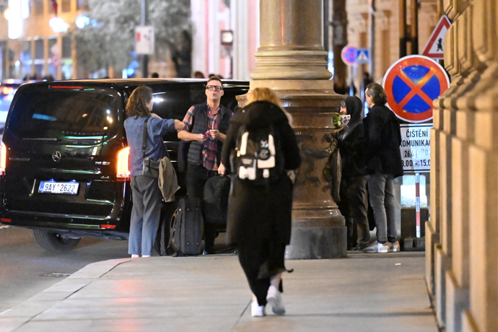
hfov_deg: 8.1
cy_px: 166
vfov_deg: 5.4
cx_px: 249
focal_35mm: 255
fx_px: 3527
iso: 25600
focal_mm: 170
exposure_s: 1/250
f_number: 2.8
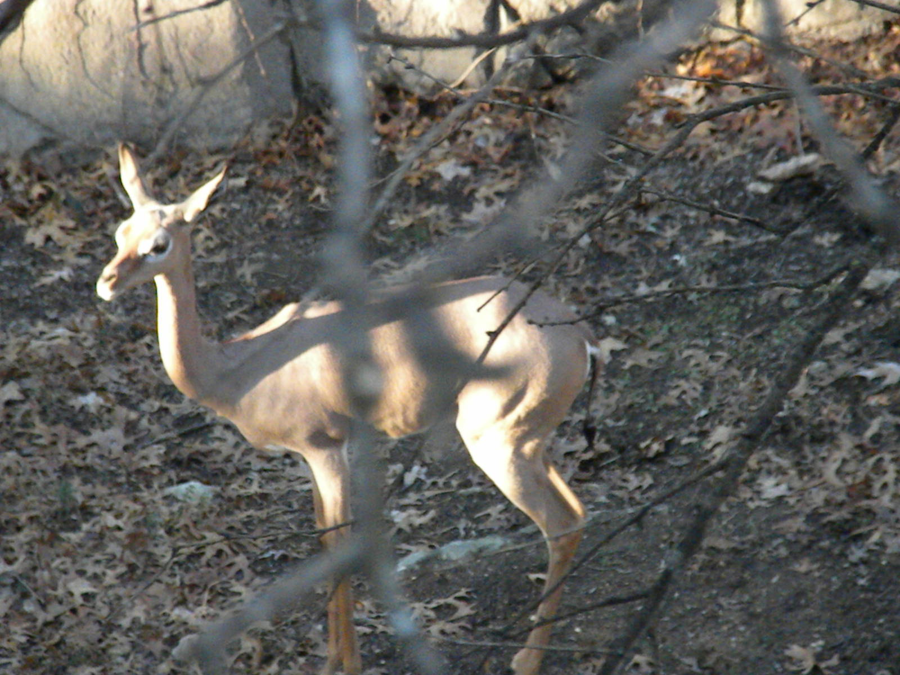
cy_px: 338
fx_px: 6760
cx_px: 450
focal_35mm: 260
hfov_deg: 7.6
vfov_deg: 5.7
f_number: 5.3
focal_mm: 46.2
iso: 1476
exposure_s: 1/300
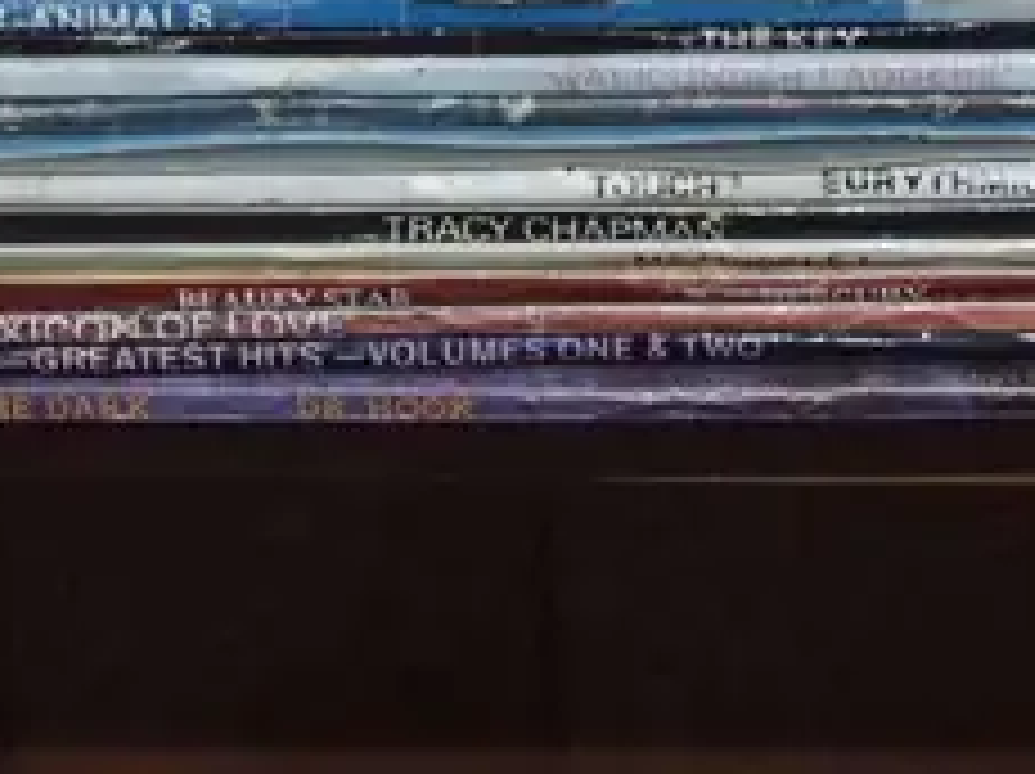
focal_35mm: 187
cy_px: -522
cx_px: 778
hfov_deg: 10.6
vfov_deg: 7.7
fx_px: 5585
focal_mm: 21
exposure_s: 1/160
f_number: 5.6
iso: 2500
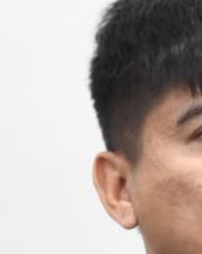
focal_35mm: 1143
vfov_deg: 1.7
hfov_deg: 1.4
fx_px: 8564
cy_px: 345
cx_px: 305
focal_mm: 140
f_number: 6
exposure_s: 1/30
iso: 2200
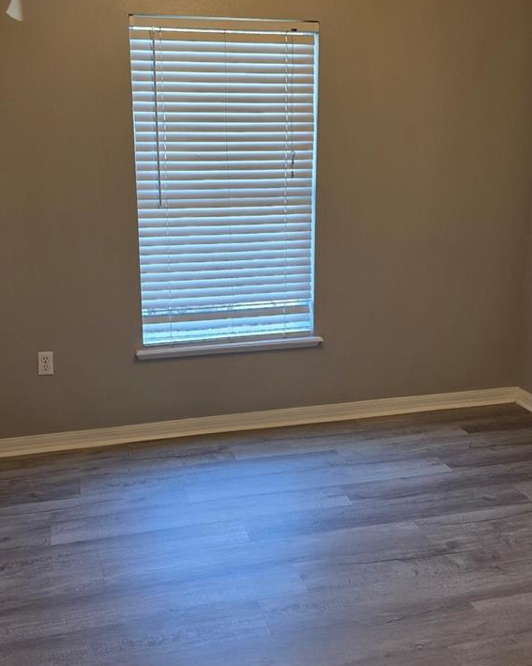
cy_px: 302
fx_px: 748
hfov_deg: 39.1
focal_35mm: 38
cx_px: 264
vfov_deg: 47.9
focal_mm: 6.3
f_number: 1.7
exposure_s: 1/120
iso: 160
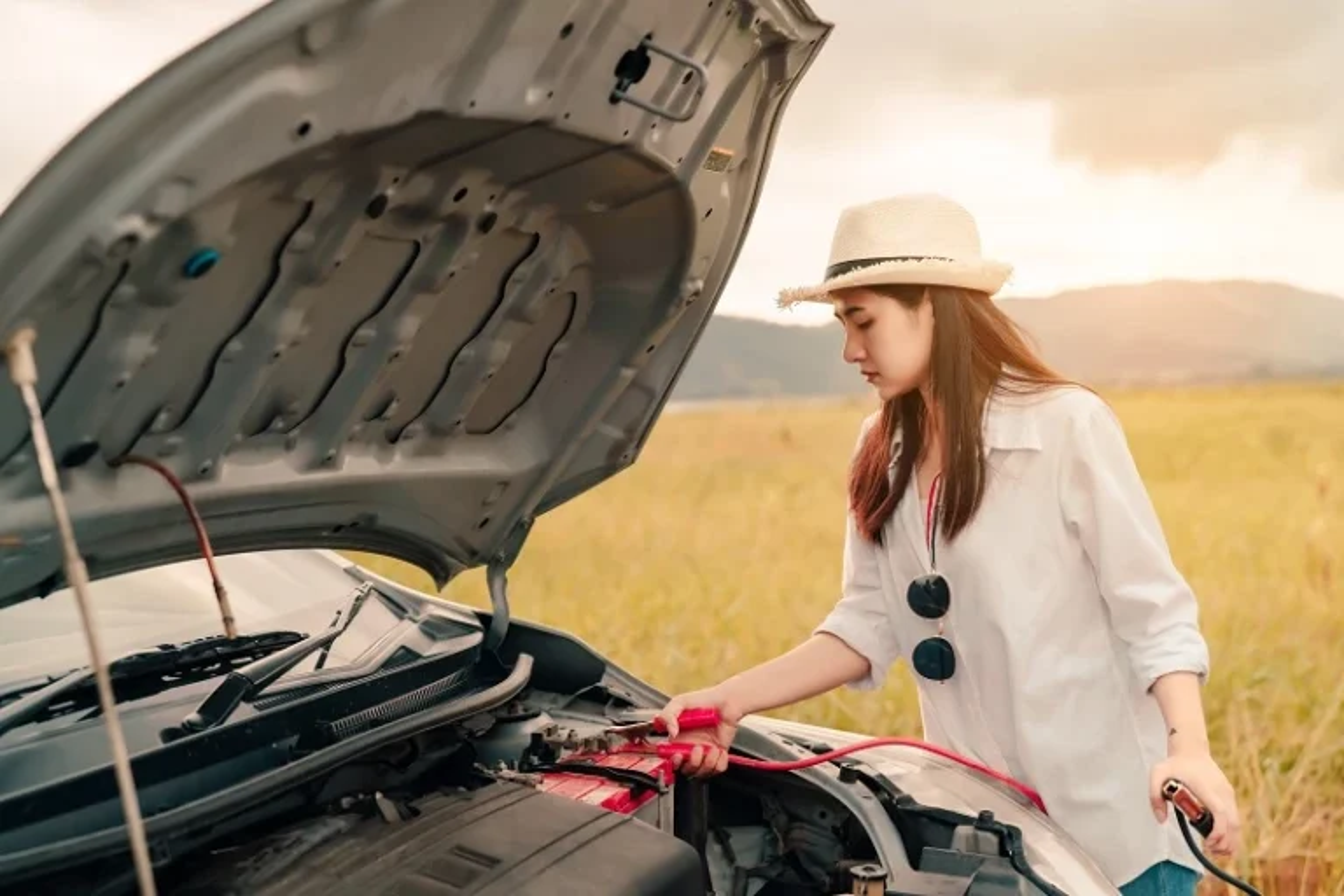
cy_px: 448
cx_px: 672
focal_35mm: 50
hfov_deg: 39.6
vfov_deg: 27.0
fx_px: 1867
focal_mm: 50
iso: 320
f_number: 2.8
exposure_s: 1/100
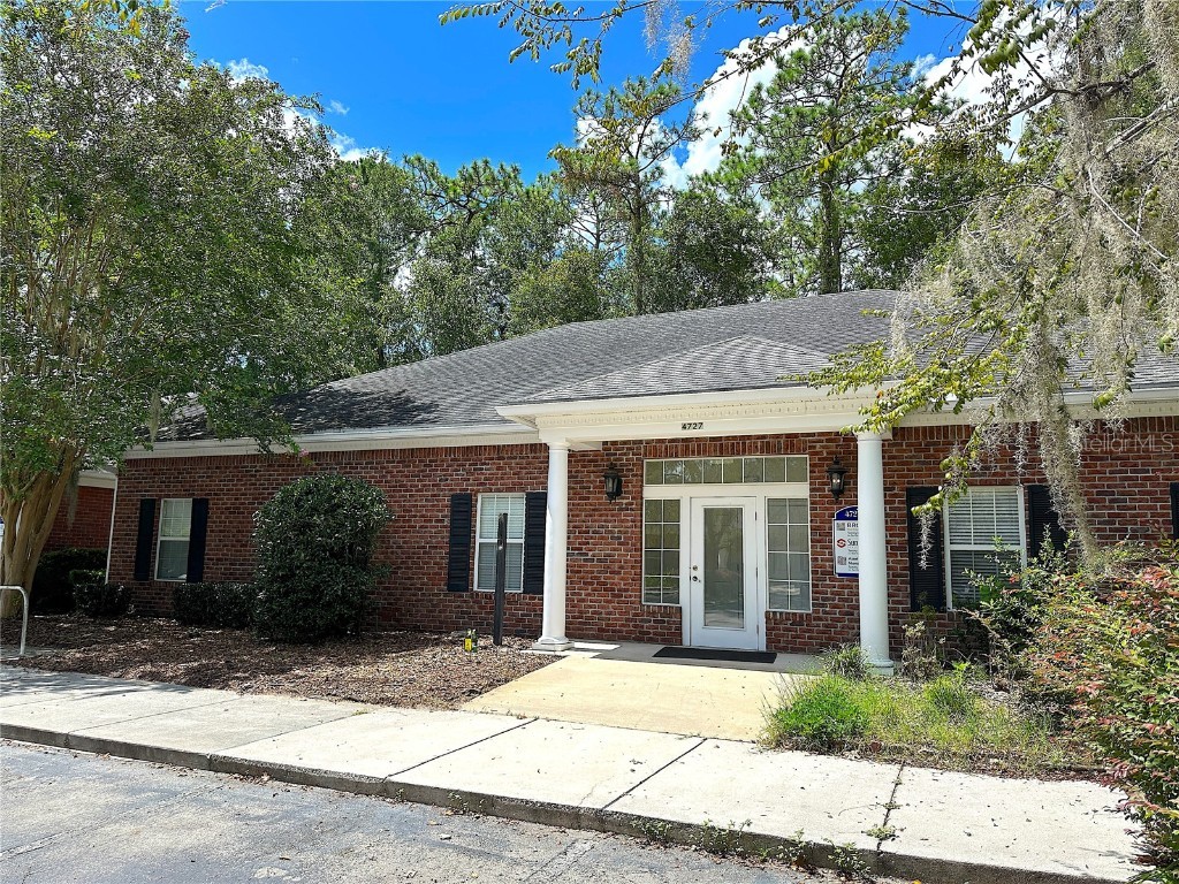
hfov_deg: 71.6
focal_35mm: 24
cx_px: 590
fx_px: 817
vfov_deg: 56.8
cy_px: 442
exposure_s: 1/3058
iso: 80
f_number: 1.78
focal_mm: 6.86
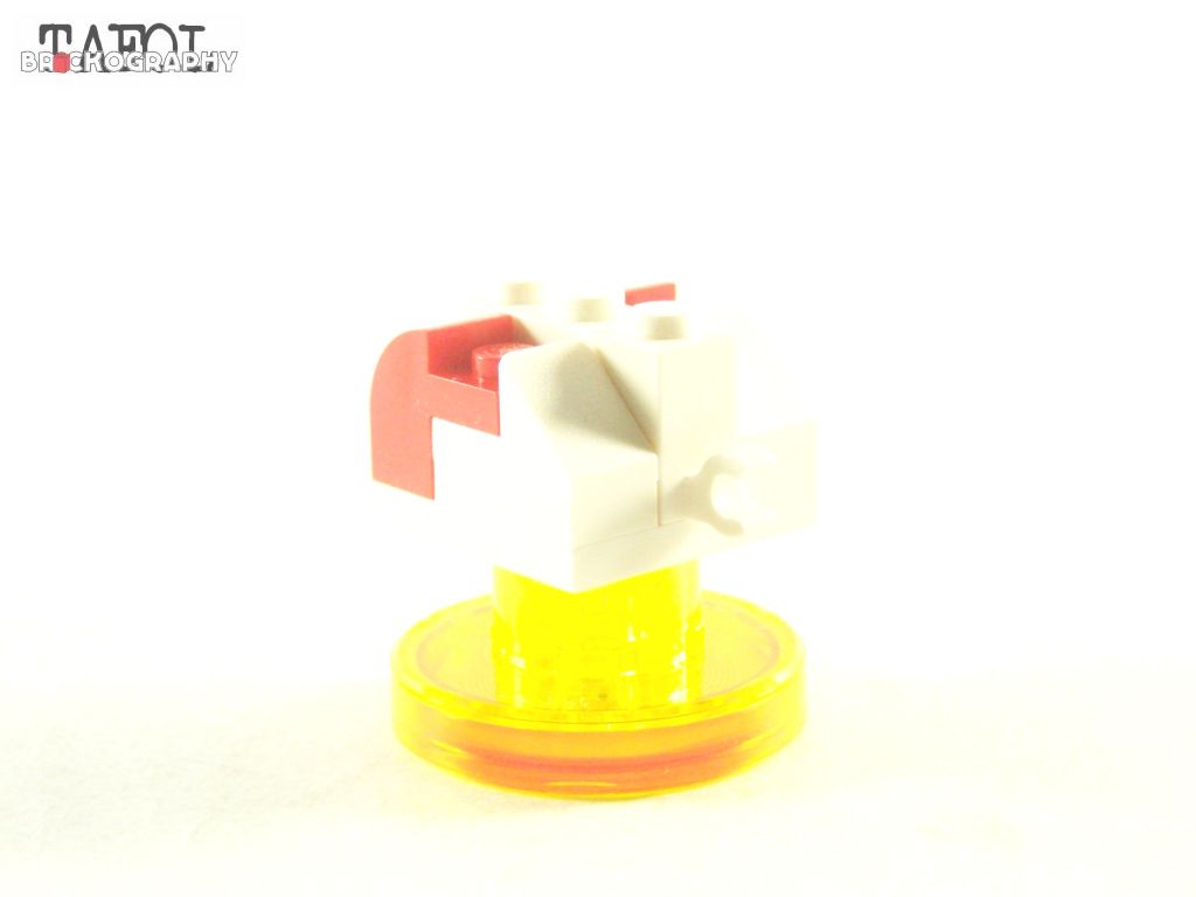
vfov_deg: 18.0
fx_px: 2833
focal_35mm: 82
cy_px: 448
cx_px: 598
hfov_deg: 23.8
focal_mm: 13.7
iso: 400
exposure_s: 1/60
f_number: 3.2
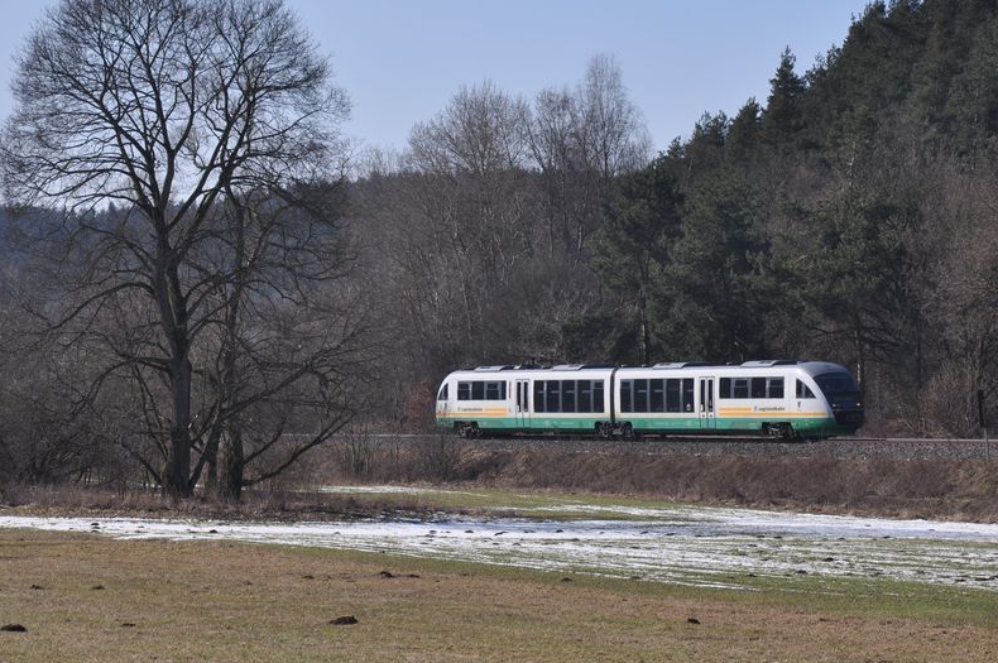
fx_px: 4846
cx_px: 563
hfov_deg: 11.8
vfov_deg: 7.8
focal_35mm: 175
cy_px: 326
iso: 200
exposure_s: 1/800
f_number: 9
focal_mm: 90
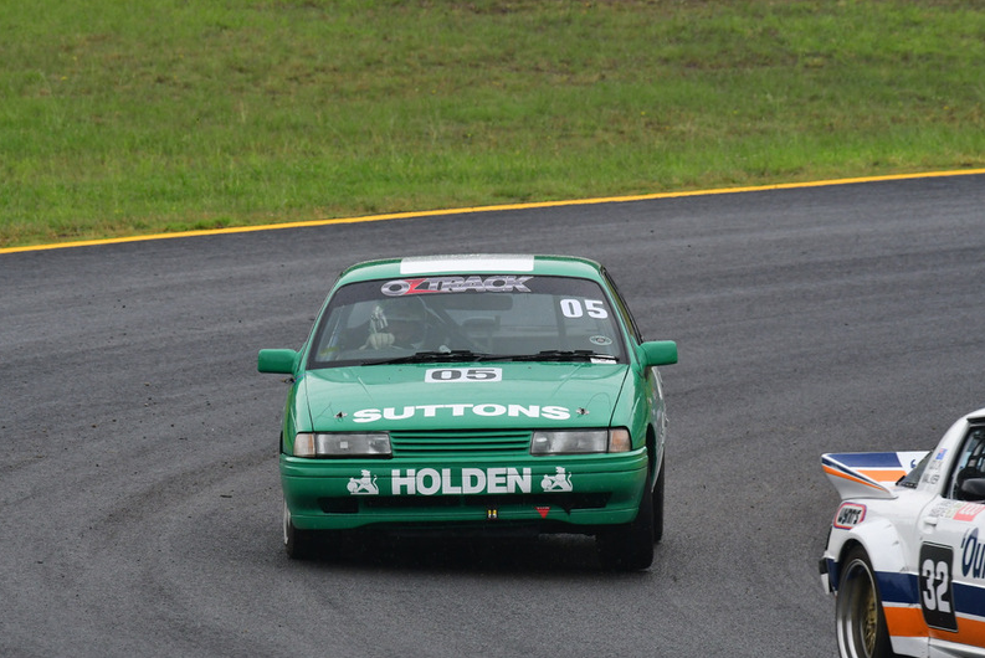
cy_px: 328
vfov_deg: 2.3
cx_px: 492
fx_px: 16565
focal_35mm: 605
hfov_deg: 3.4
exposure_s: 1/640
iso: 1000
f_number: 11
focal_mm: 400
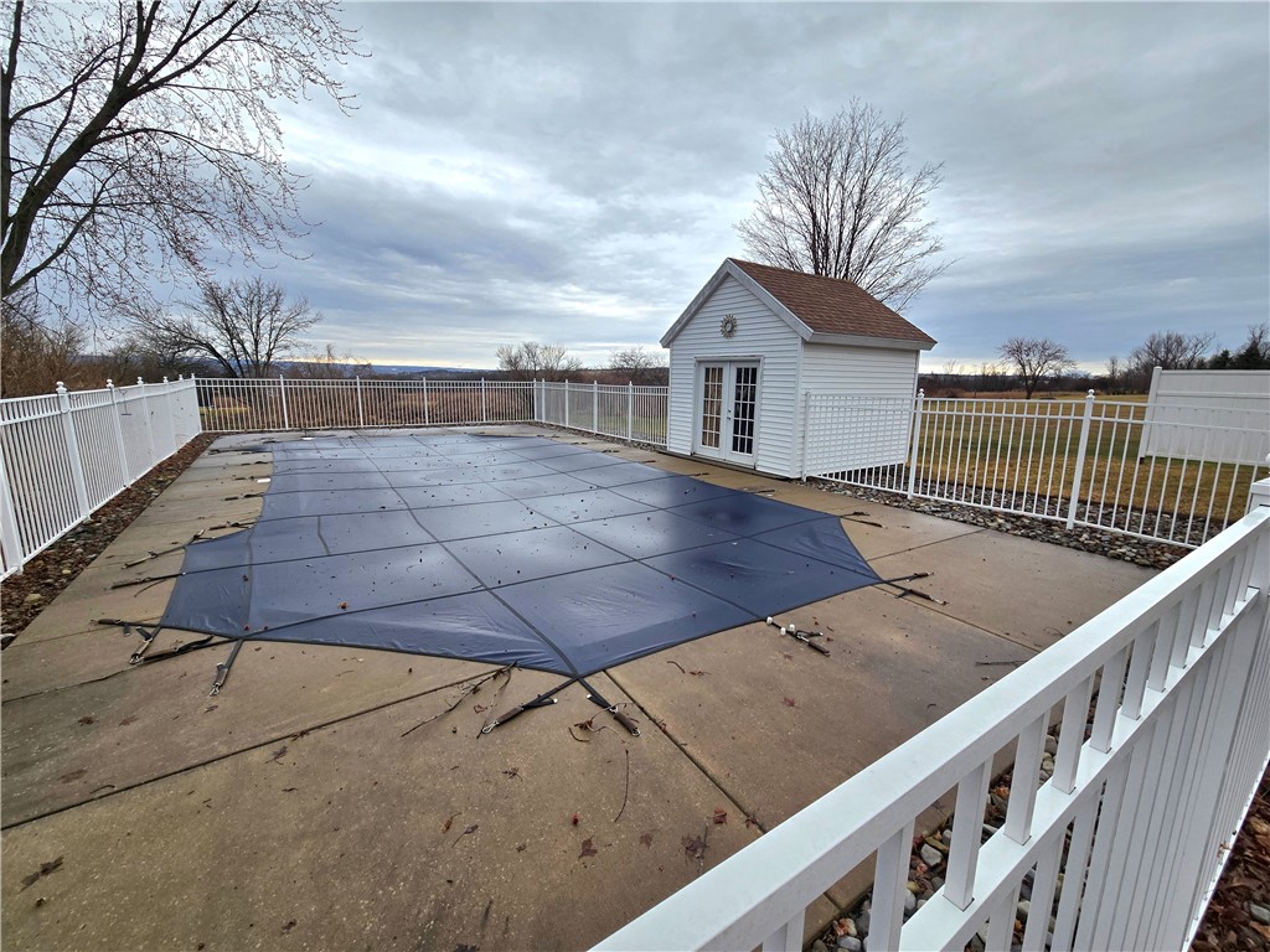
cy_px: 476
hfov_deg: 106.2
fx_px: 477
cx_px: 635
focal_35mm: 13
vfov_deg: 89.9
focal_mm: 2.2
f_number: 2.2
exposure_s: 1/222
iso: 50
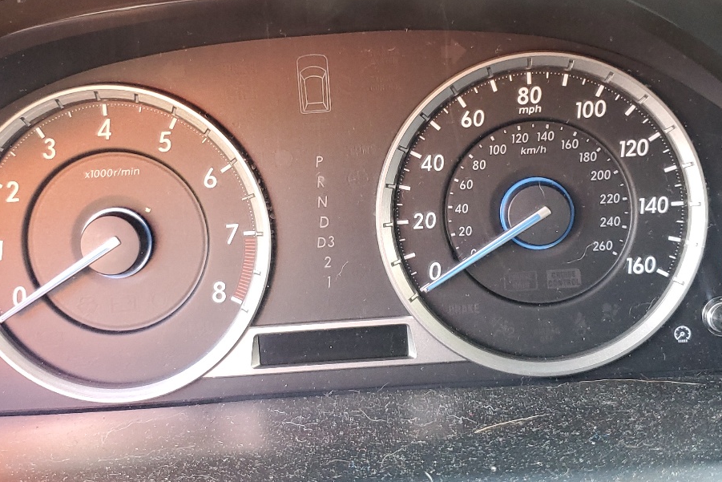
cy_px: 184
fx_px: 963
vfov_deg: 28.0
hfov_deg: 41.1
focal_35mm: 48
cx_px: 393
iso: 150
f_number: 1.5
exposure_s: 1/60.2
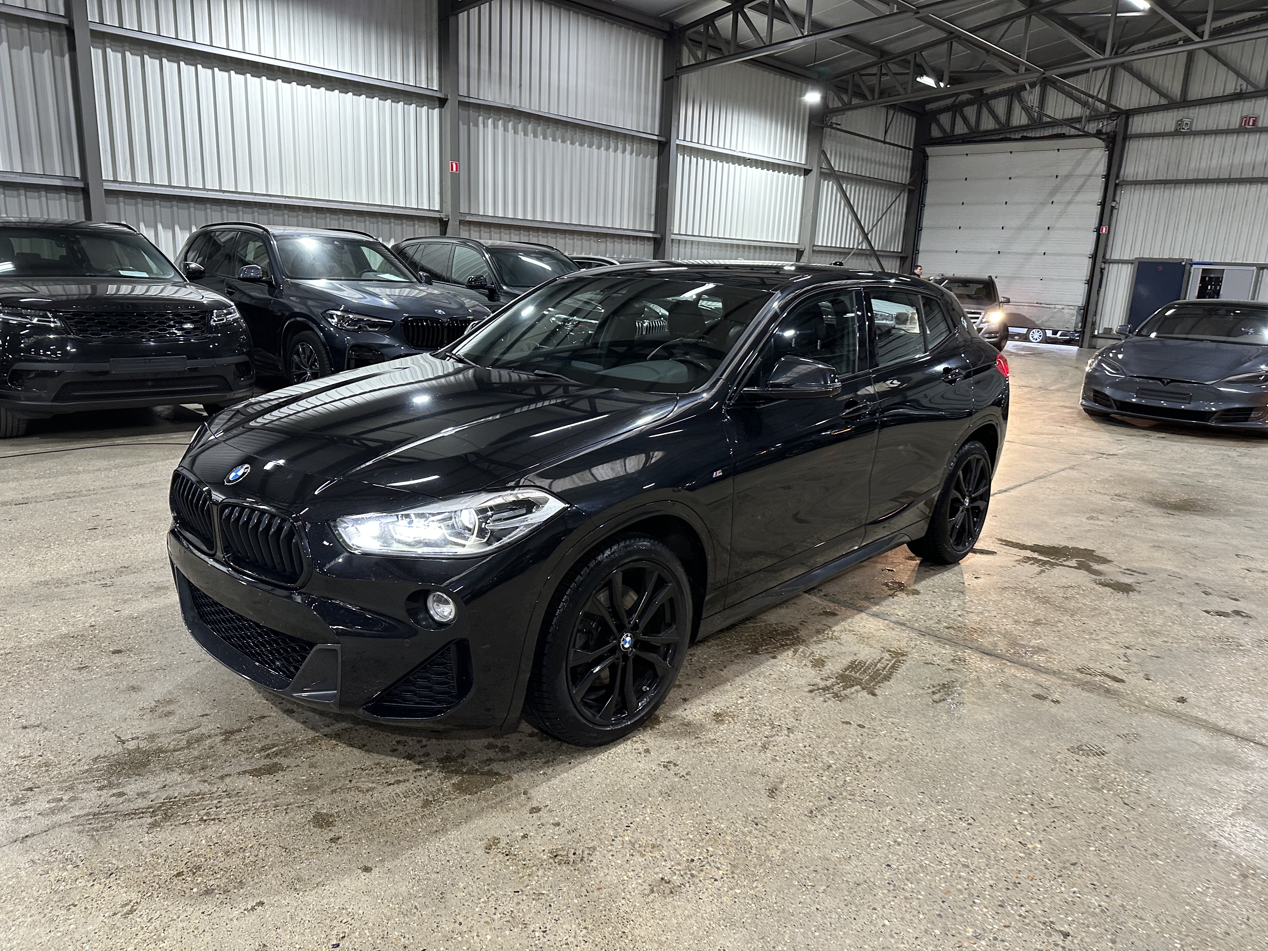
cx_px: 634
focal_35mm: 24
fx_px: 879
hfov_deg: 71.6
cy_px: 476
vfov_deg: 56.8
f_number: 1.78
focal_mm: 6.86
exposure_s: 1/49
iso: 200
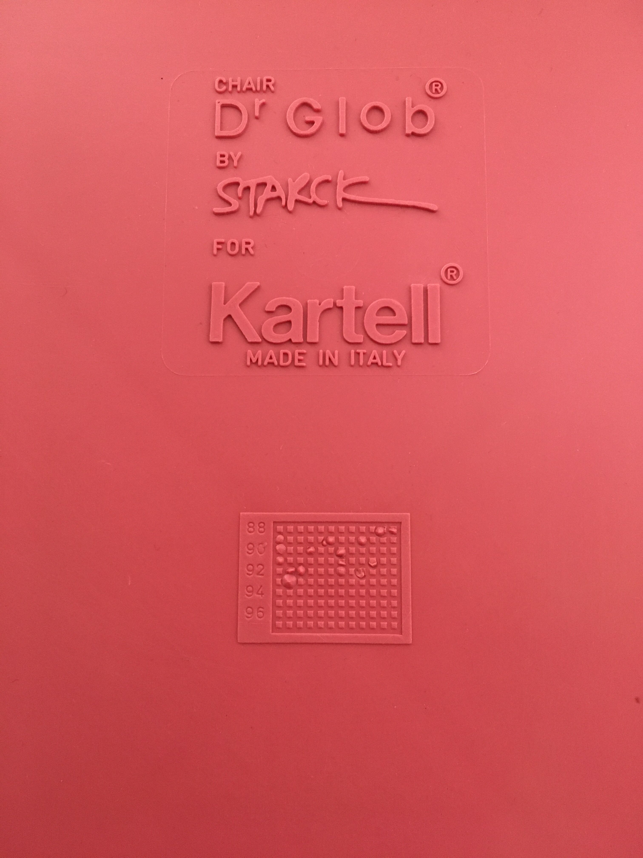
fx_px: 718
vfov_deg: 61.7
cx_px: 322
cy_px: 429
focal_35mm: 29
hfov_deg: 48.2
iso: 200
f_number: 2.2
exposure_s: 1/25
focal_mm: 4.15
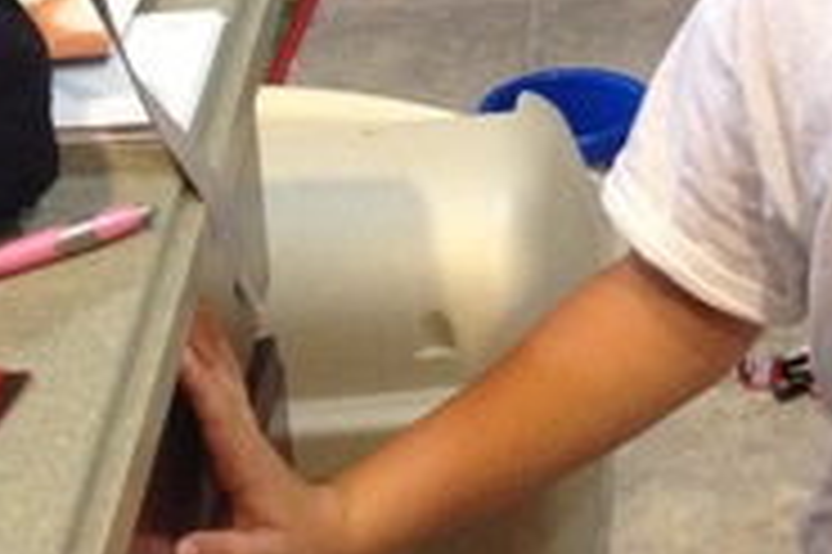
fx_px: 2909
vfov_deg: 10.7
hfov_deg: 15.4
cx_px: 1133
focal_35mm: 126
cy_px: -86
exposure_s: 1/20
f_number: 2.4
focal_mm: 4.28
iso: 320
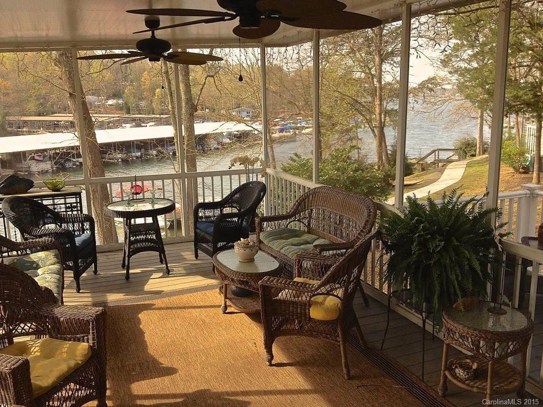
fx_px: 549
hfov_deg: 52.6
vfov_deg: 40.7
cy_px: 204
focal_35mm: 35
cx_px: 272
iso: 50
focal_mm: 4.28
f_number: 2.4
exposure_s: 1/253
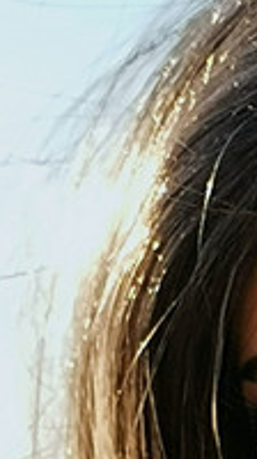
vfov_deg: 8.4
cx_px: 367
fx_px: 3027
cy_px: 773
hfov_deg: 4.8
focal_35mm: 249
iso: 50
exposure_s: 1/960
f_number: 1.8
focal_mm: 4.75
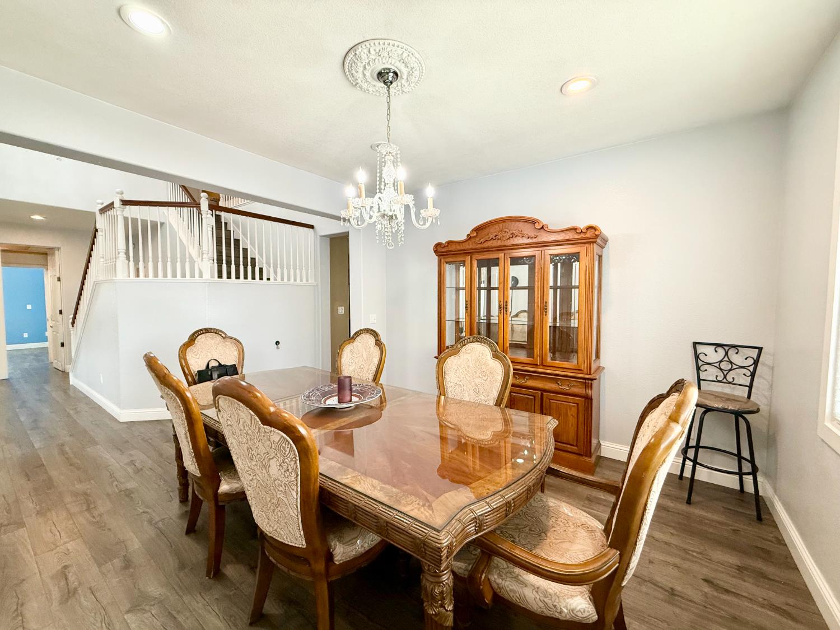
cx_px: 420
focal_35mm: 14
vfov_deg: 85.7
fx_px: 340
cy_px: 315
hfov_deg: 102.1
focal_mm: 2.22
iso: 250
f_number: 2.2
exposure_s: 1/120
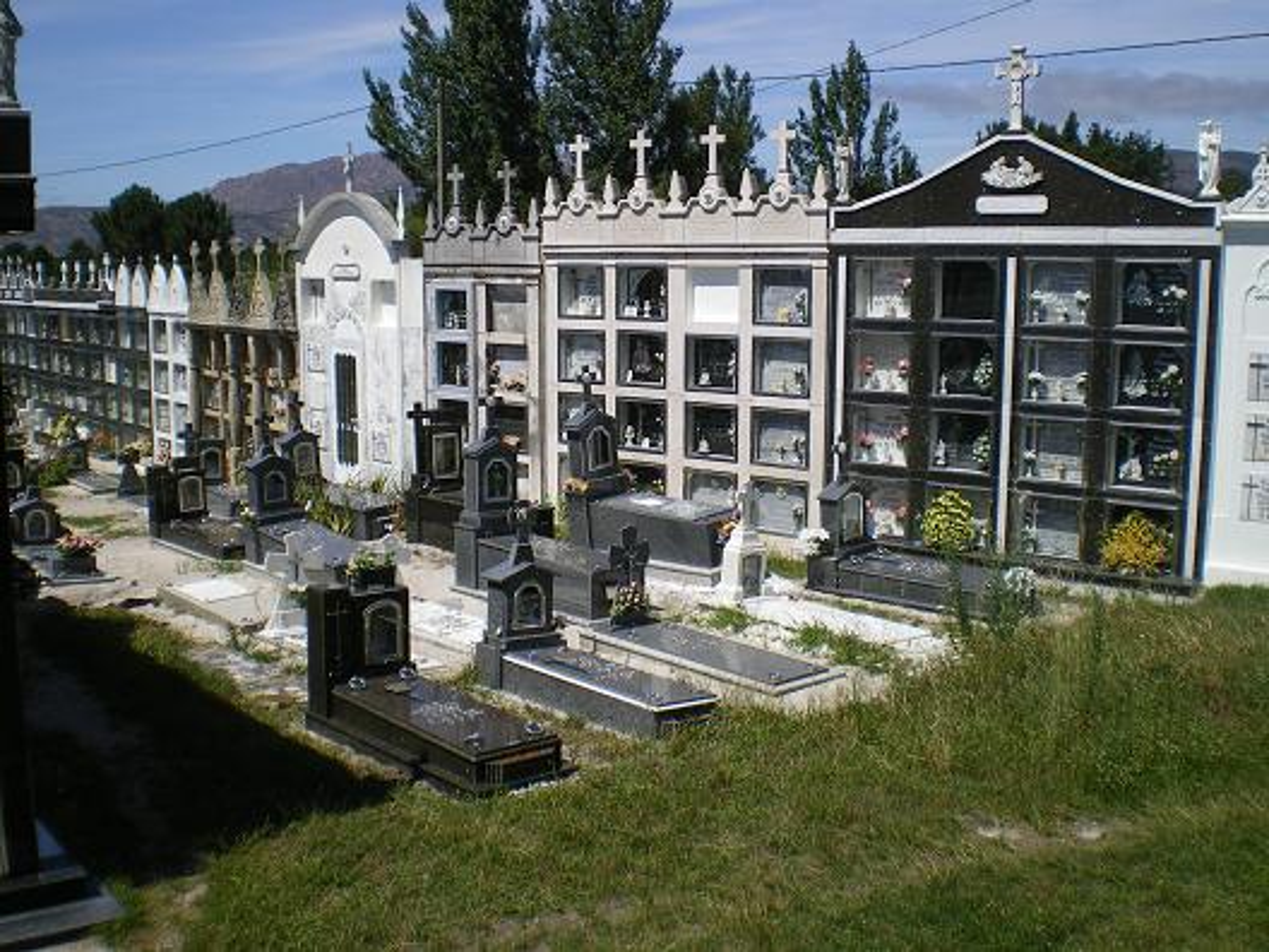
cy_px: 476
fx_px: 1393
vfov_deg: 37.7
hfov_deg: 49.0
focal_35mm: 38
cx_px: 634
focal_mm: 6.3
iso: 64
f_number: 4.6
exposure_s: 1/640
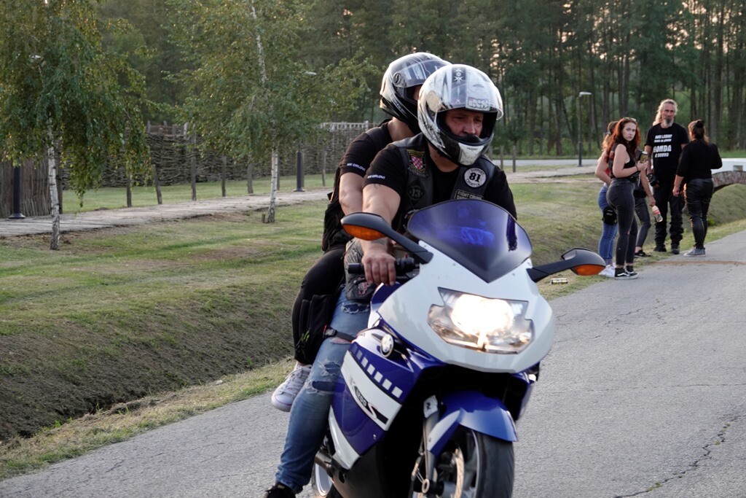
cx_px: 373
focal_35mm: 131
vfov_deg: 10.5
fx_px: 2715
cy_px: 249
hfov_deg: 15.6
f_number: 4
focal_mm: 47.94
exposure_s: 1/160
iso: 400
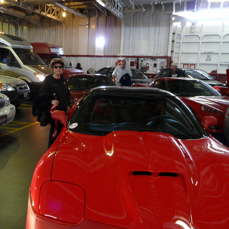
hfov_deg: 45.6
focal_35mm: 36
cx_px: 83
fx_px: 269
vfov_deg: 46.0
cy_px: 113
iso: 200
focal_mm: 4.9
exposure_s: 1/8
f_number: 2.8
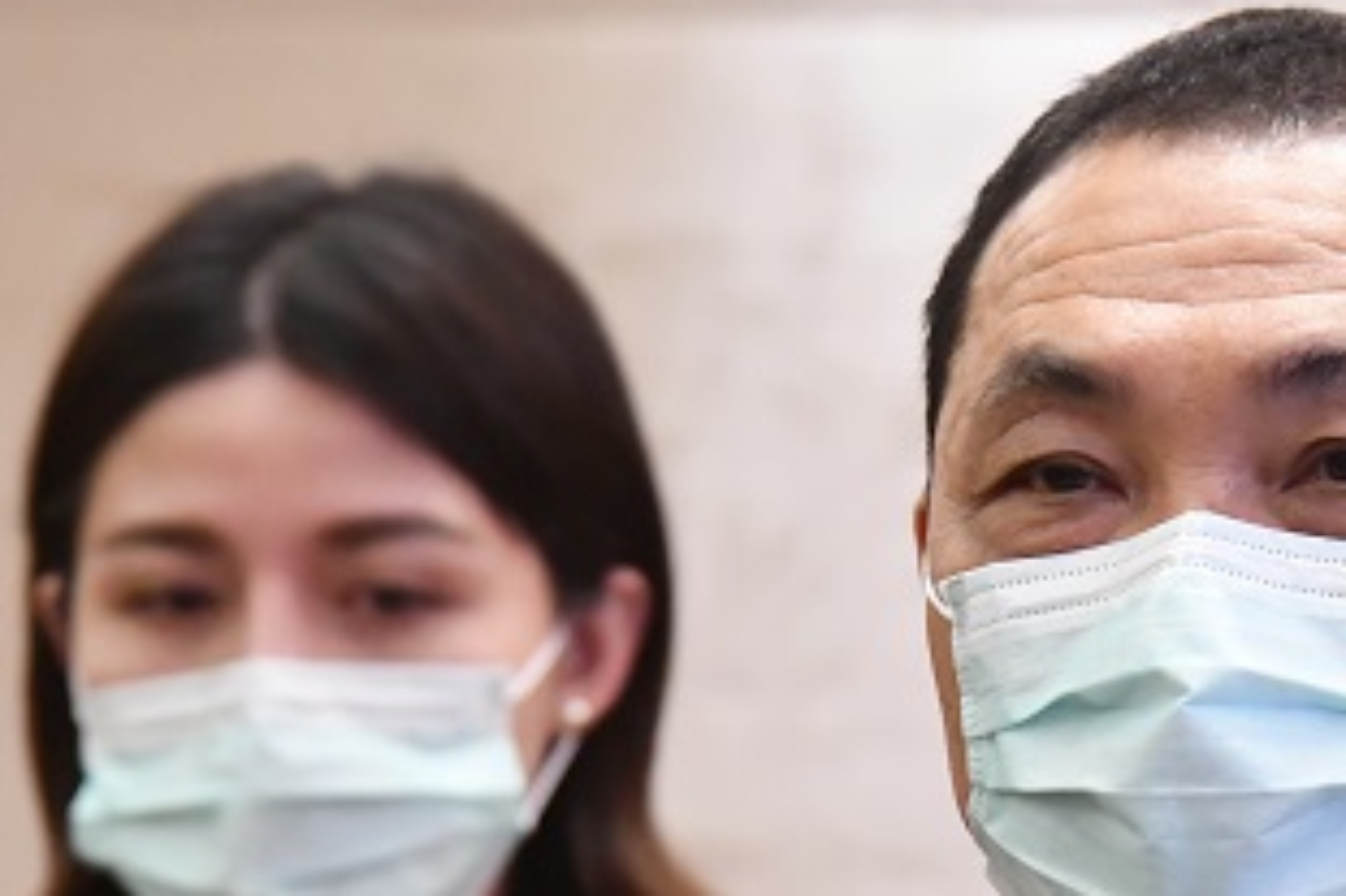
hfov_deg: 6.3
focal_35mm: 328
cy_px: 887
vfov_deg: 4.2
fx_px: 12257
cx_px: 1182
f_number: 5.6
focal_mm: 120
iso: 5600
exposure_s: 1/125
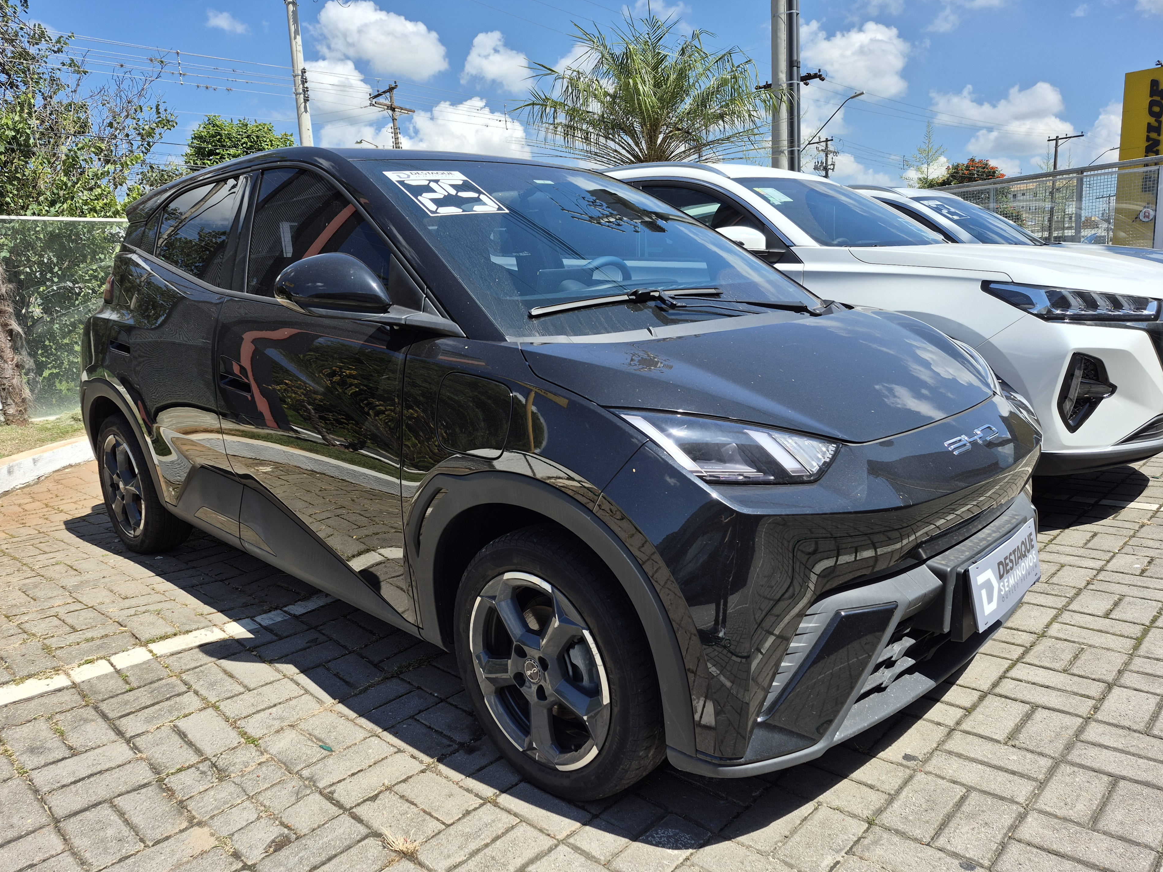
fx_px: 806
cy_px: 449
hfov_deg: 71.6
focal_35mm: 24
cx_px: 561
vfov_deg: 56.8
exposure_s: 1/1400
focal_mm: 5.4
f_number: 1.8
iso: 25
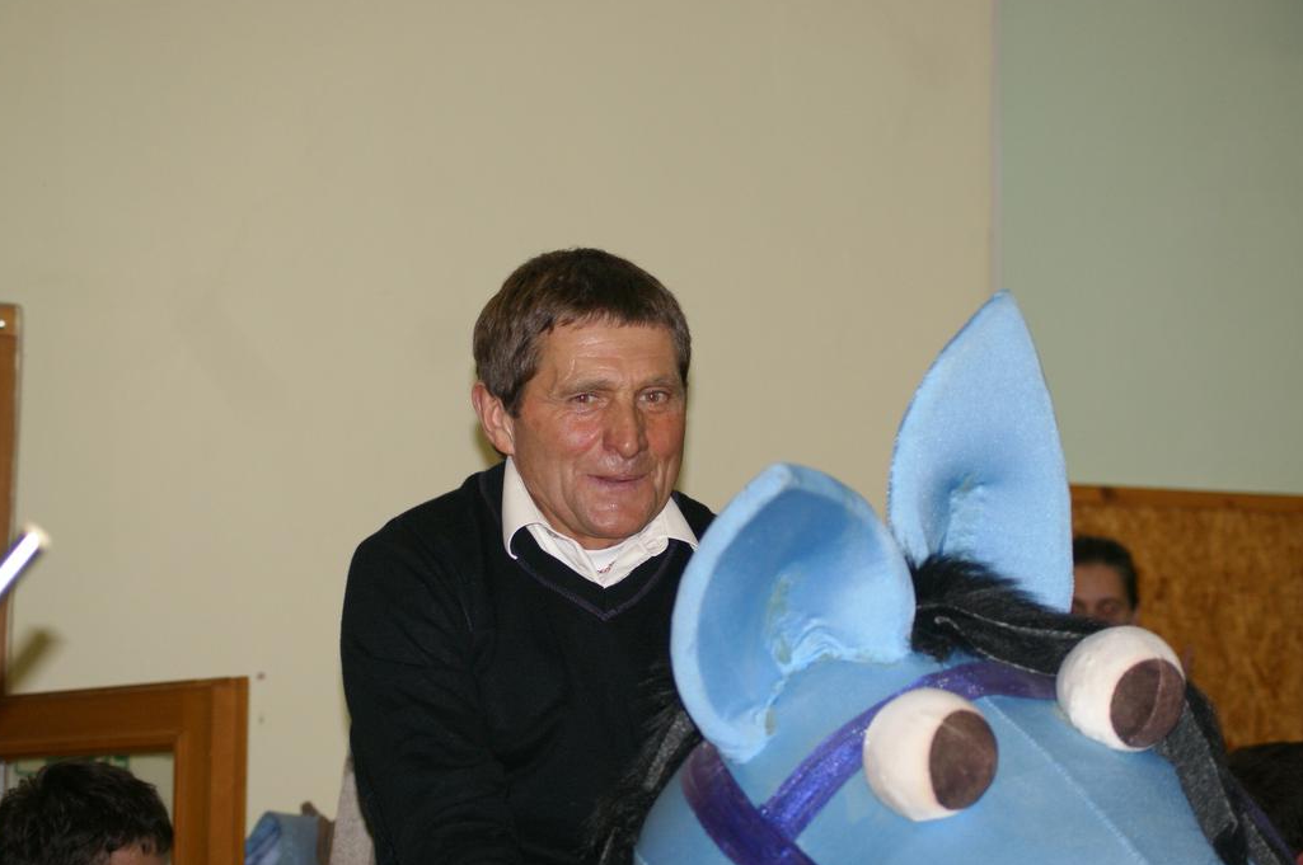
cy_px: 469
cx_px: 628
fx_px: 3492
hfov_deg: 21.1
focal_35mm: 97
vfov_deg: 14.1
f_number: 4
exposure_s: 1/80
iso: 400
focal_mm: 55
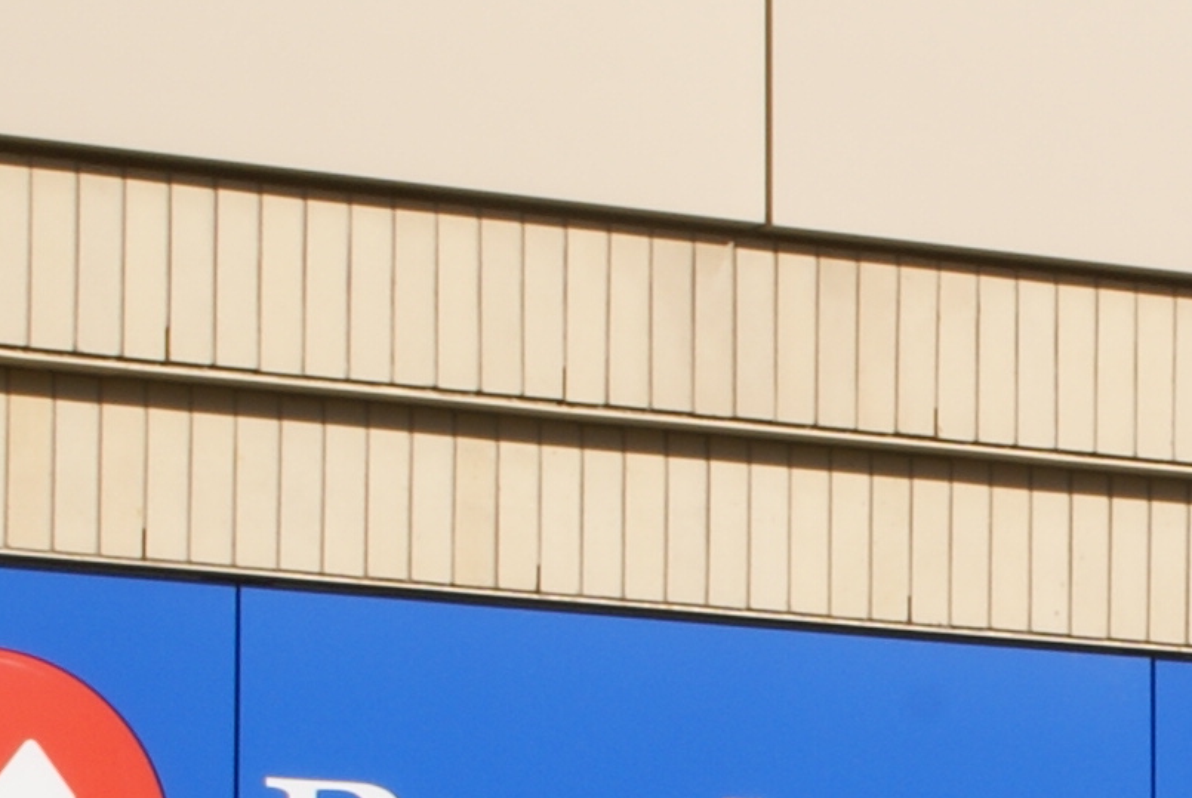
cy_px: 896
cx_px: 1691
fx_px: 8368
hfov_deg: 8.0
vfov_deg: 5.4
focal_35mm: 252
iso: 100
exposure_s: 1/50
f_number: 22
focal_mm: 35
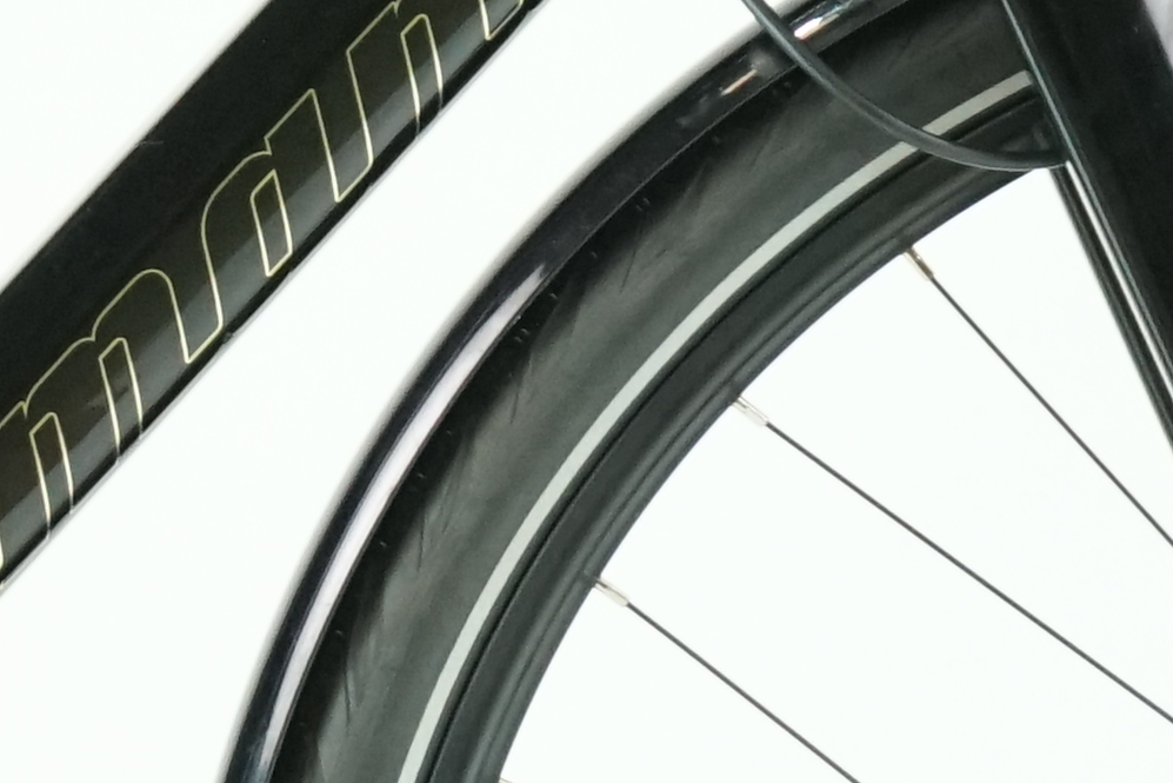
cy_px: 360
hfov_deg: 5.8
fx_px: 11372
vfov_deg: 3.9
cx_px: -544
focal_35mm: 349
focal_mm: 58
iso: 2500
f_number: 5
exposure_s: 1/200
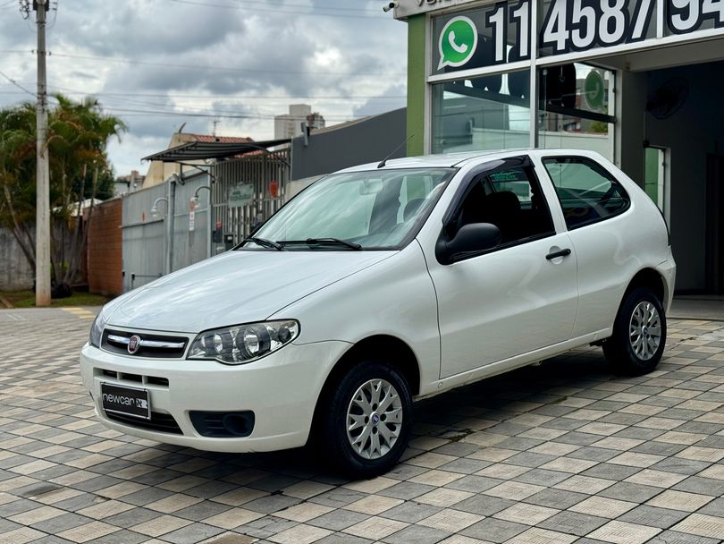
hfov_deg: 39.6
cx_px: 362
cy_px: 272
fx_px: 1004
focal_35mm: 48
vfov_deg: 30.3
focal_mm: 6.76
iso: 64
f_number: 1.78
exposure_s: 1/7937
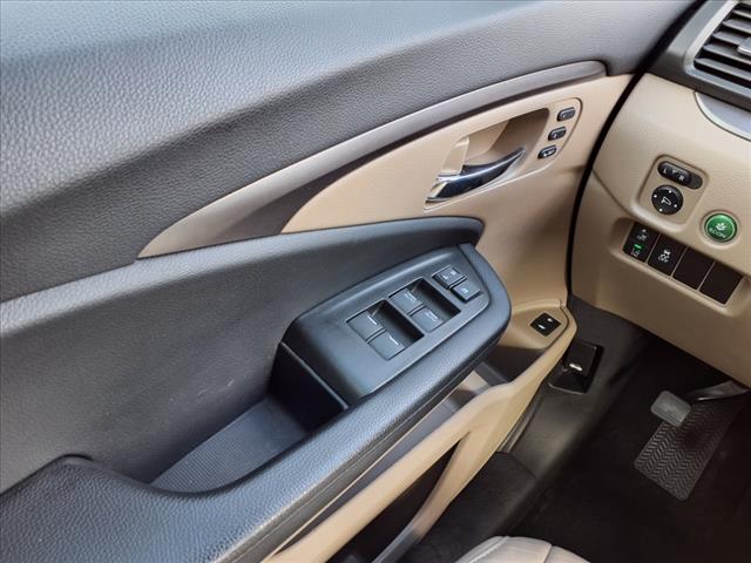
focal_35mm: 27
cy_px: 282
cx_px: 376
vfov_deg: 51.4
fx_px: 586
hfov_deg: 65.3
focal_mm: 3.58
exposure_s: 1/40
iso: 80
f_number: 1.9
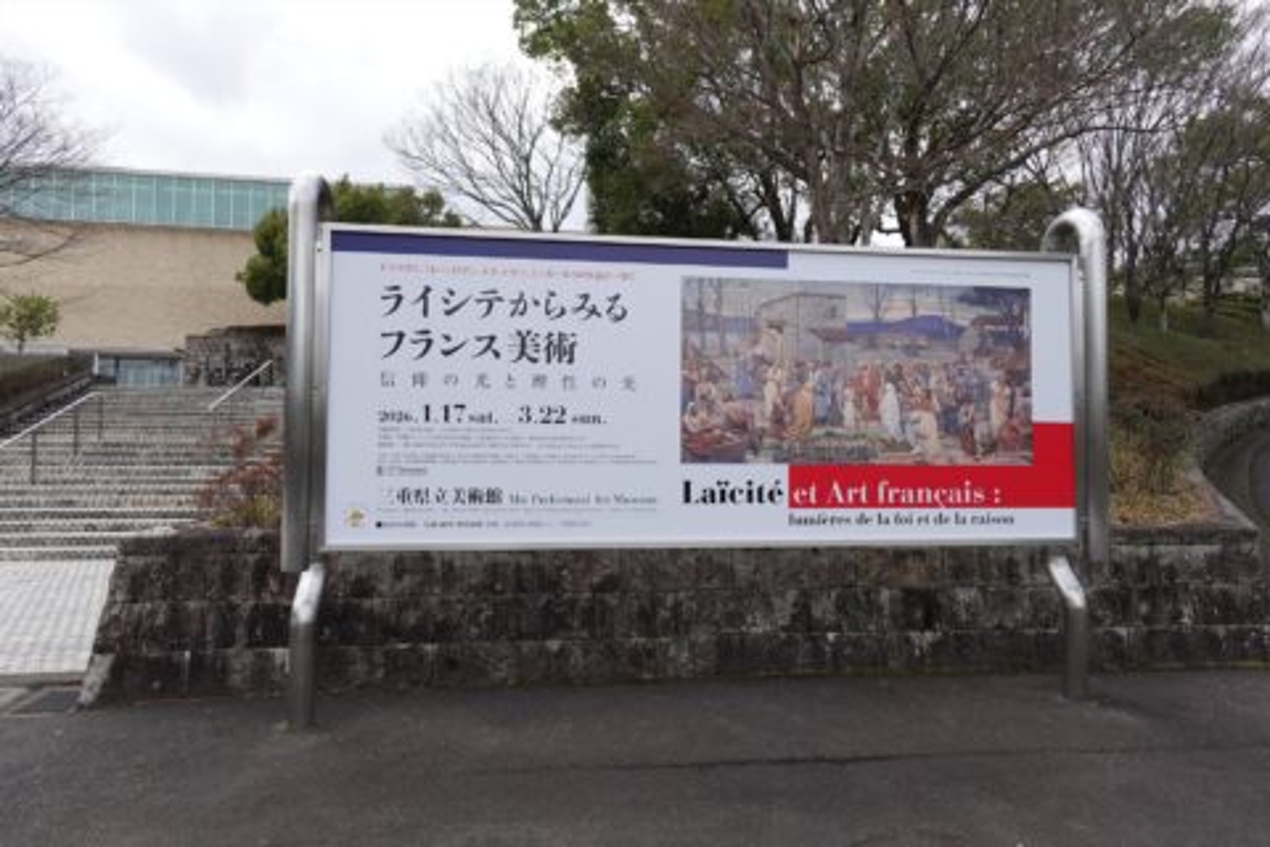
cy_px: 424
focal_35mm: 20
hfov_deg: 84.0
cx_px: 635
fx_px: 706
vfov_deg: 61.9
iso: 160
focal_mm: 7.6
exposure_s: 1/640
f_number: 4
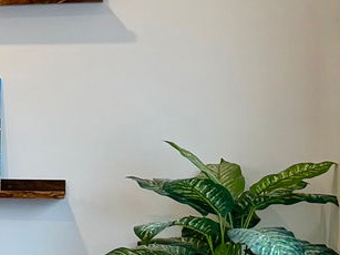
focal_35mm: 160
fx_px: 1571
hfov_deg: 10.5
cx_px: -503
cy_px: 116
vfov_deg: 9.3
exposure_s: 1/120
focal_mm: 6.76
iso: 160
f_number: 1.78
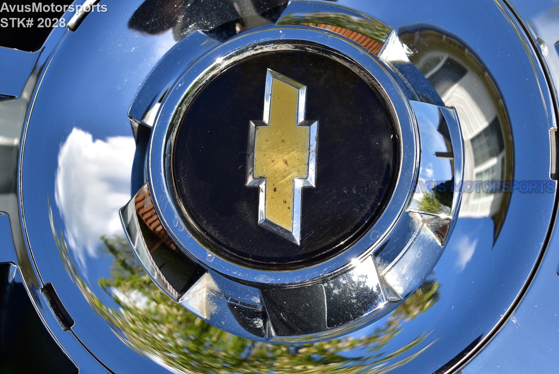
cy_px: 187
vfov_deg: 16.6
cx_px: 280
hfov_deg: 24.6
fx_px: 1282
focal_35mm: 82
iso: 100
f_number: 8
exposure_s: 1/160
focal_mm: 55
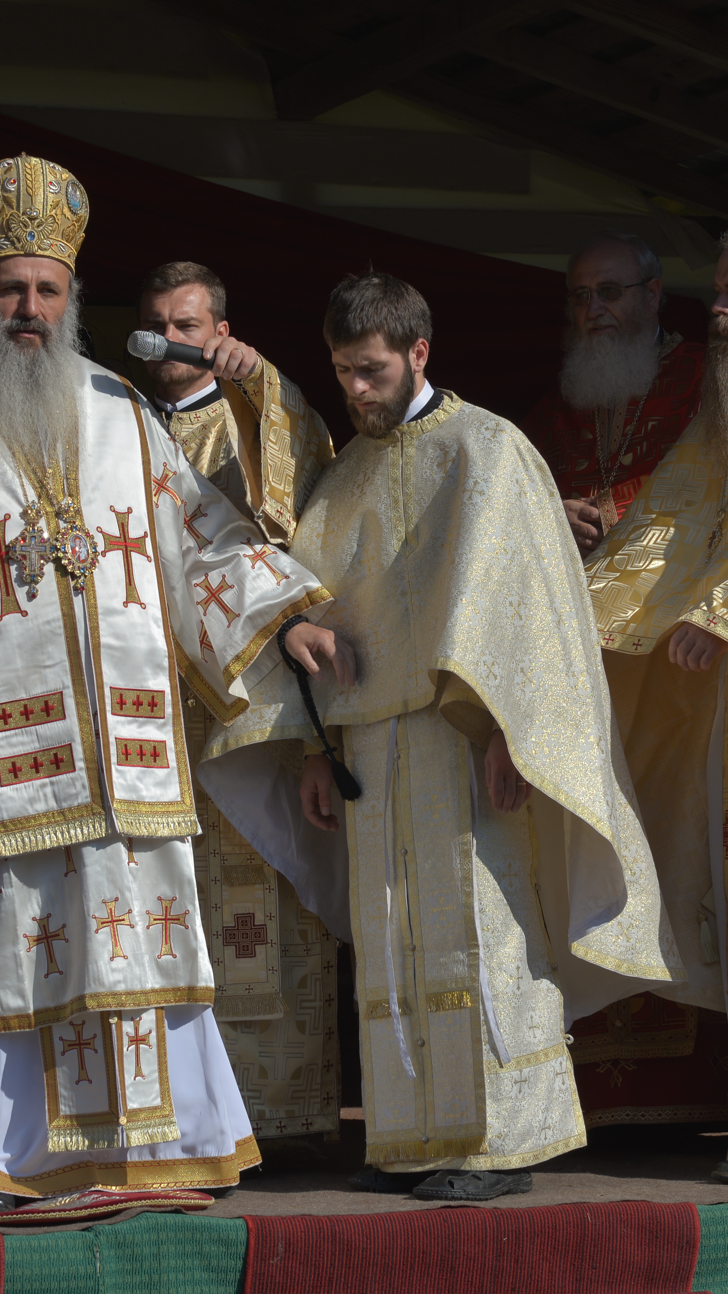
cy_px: 602
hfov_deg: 10.9
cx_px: 323
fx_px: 3809
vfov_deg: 19.3
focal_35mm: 111
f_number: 6.3
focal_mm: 66
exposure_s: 1/640
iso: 100
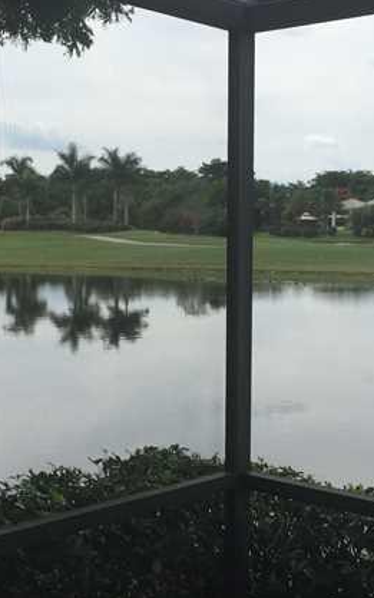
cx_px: 246
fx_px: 961
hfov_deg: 21.9
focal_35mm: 59
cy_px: 311
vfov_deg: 34.5
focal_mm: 4.15
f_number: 2.2
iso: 32
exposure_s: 1/1412
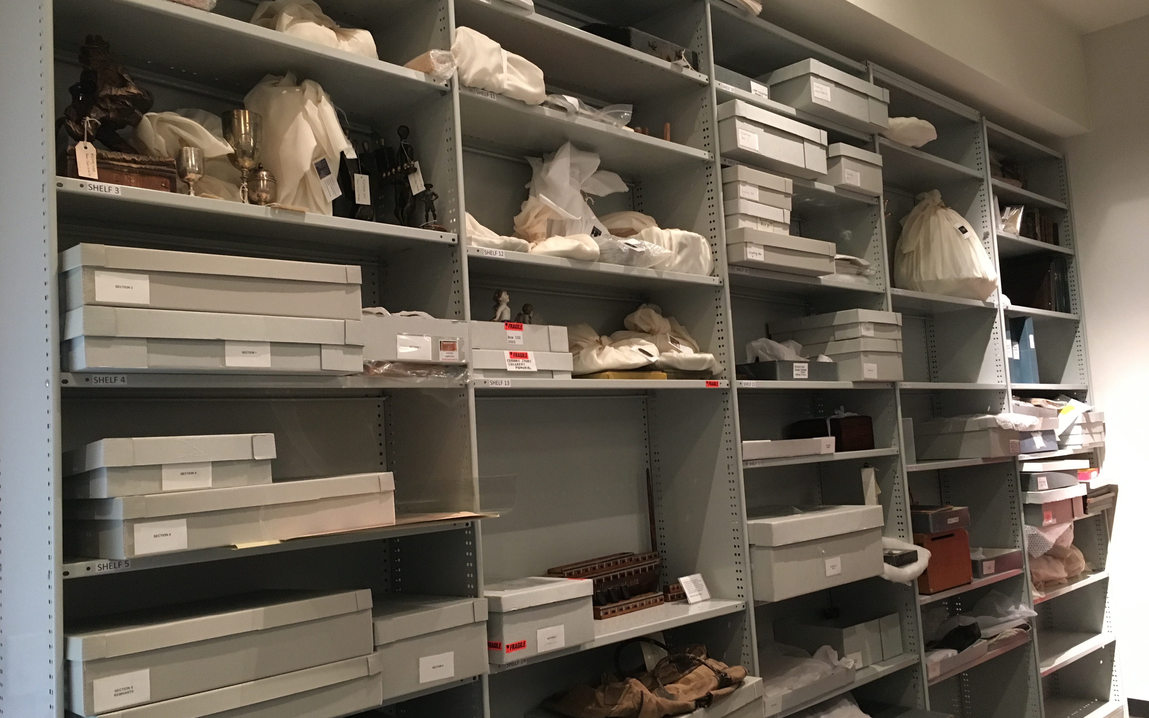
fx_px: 971
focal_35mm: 31
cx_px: 570
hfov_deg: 61.2
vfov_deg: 40.6
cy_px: 375
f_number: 2.2
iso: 400
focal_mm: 4.15
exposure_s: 1/17
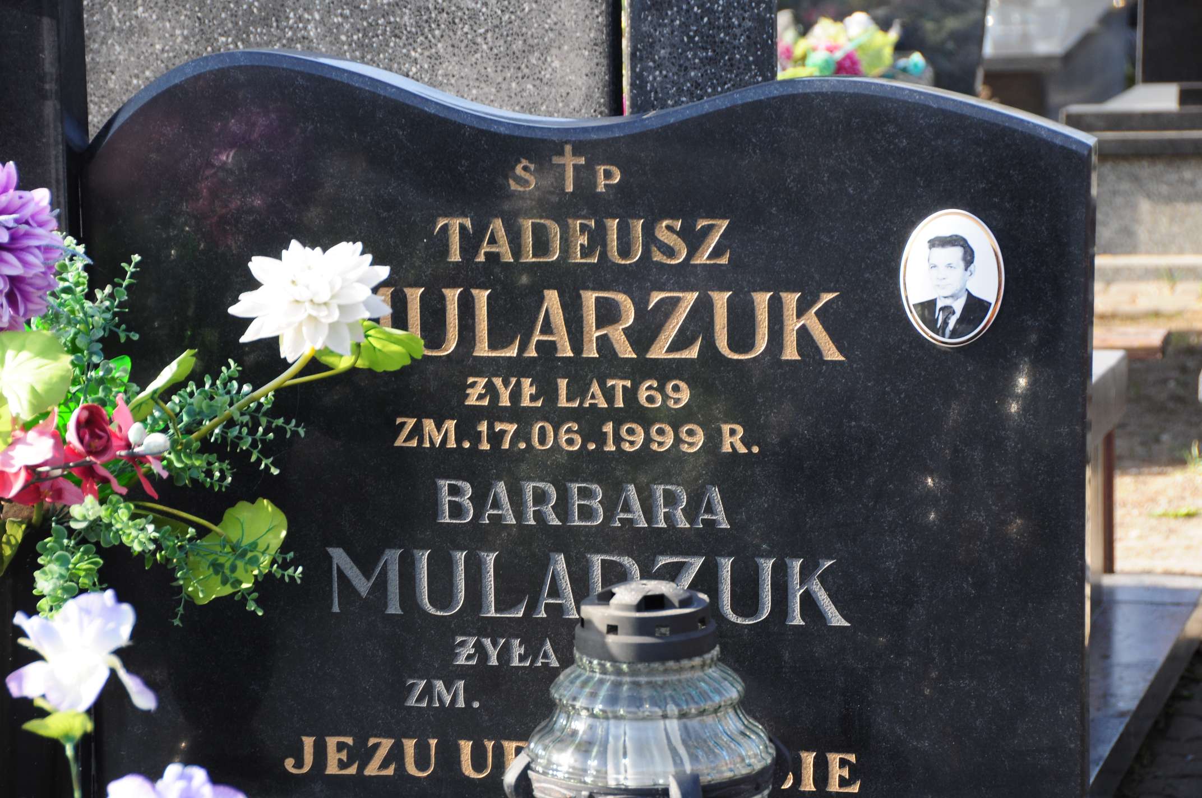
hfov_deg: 16.7
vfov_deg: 11.1
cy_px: 399
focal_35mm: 123
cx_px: 601
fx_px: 4102
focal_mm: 82
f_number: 7.1
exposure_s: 1/125
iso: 200
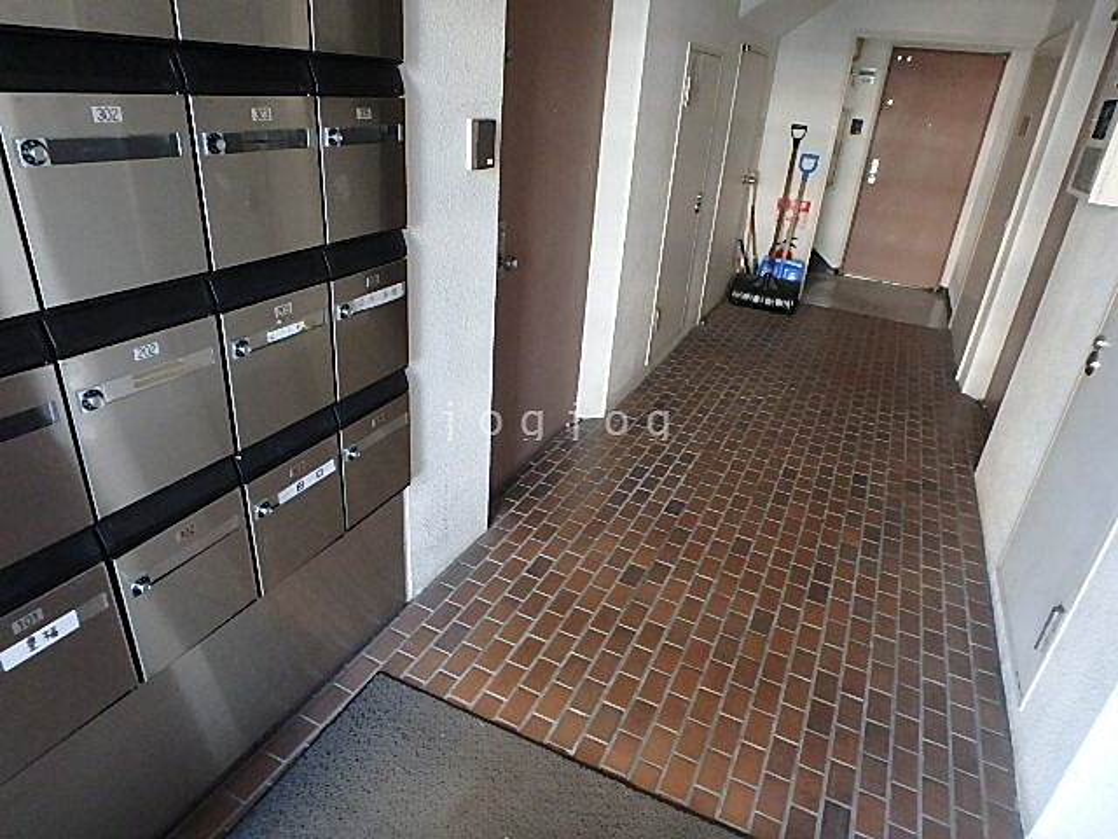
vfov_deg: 63.4
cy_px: 420
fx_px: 678
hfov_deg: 79.0
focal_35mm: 21
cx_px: 559
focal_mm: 3.7
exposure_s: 1/30
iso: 800
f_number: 3.5
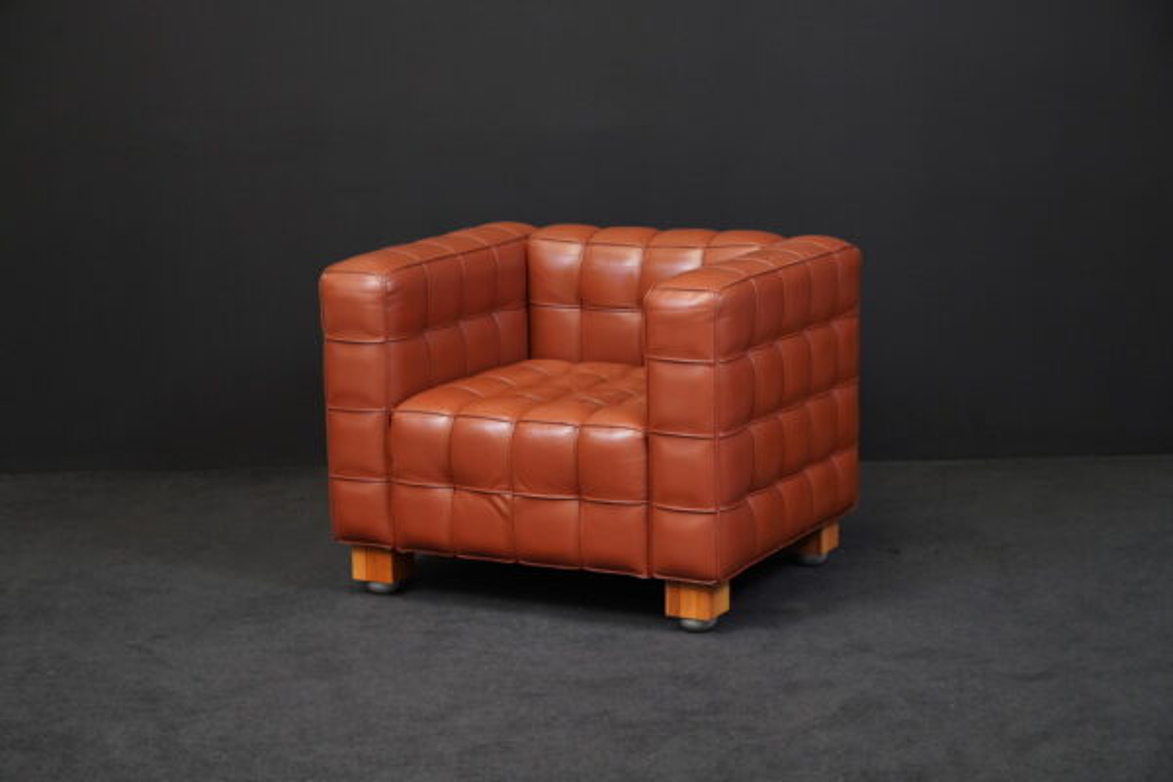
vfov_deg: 18.2
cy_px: 391
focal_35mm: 75
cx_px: 586
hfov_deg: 27.0
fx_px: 2444
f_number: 7.1
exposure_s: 1/250
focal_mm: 75
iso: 5000
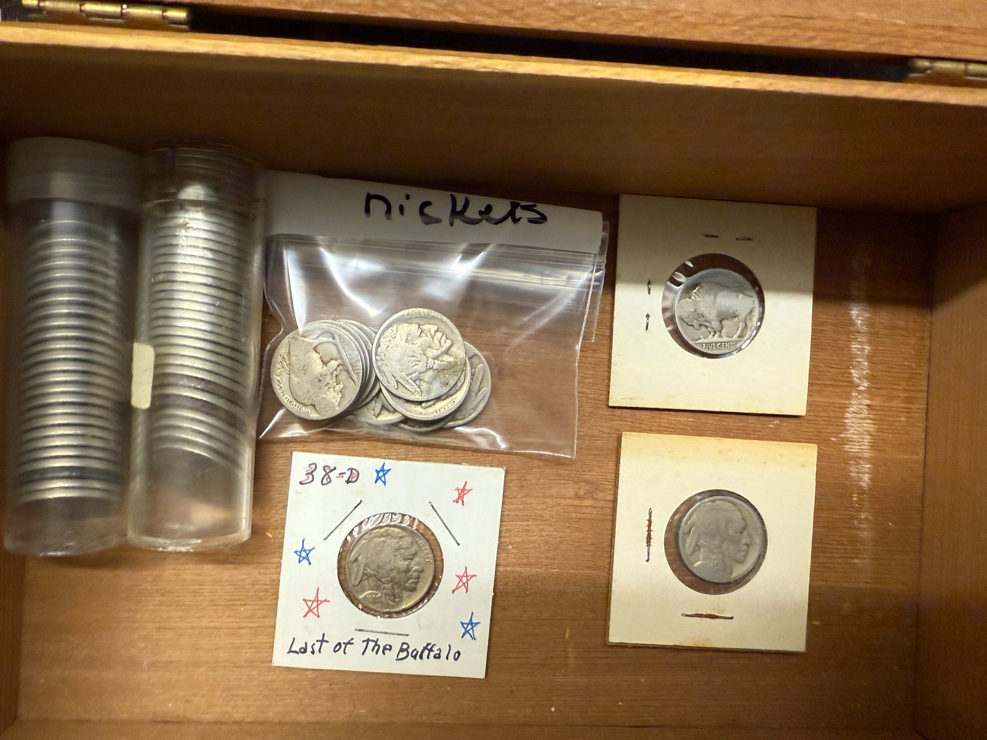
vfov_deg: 56.8
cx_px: 494
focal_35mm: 24
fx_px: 684
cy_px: 370
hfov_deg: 71.6
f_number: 2.2
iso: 250
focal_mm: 2.22
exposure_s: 1/60
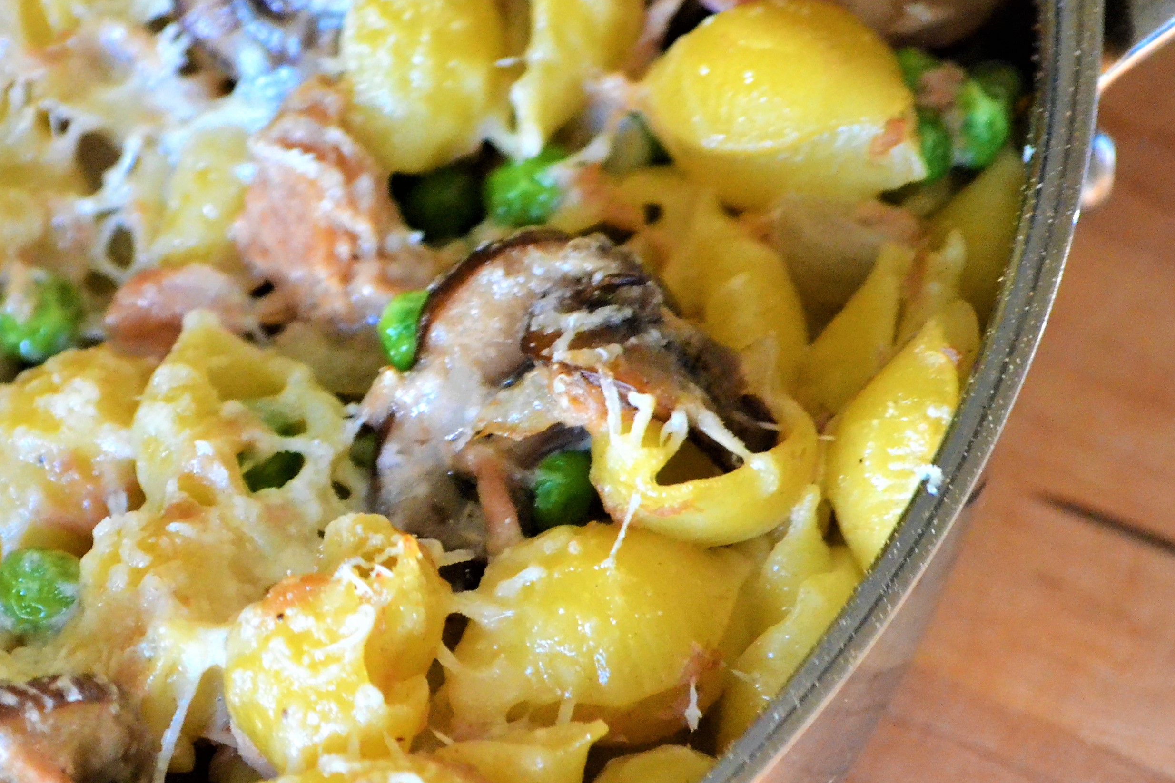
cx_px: 251
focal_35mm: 378
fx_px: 12334
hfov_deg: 5.4
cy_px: 479
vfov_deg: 3.6
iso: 3200
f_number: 5
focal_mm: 135
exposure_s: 1/125
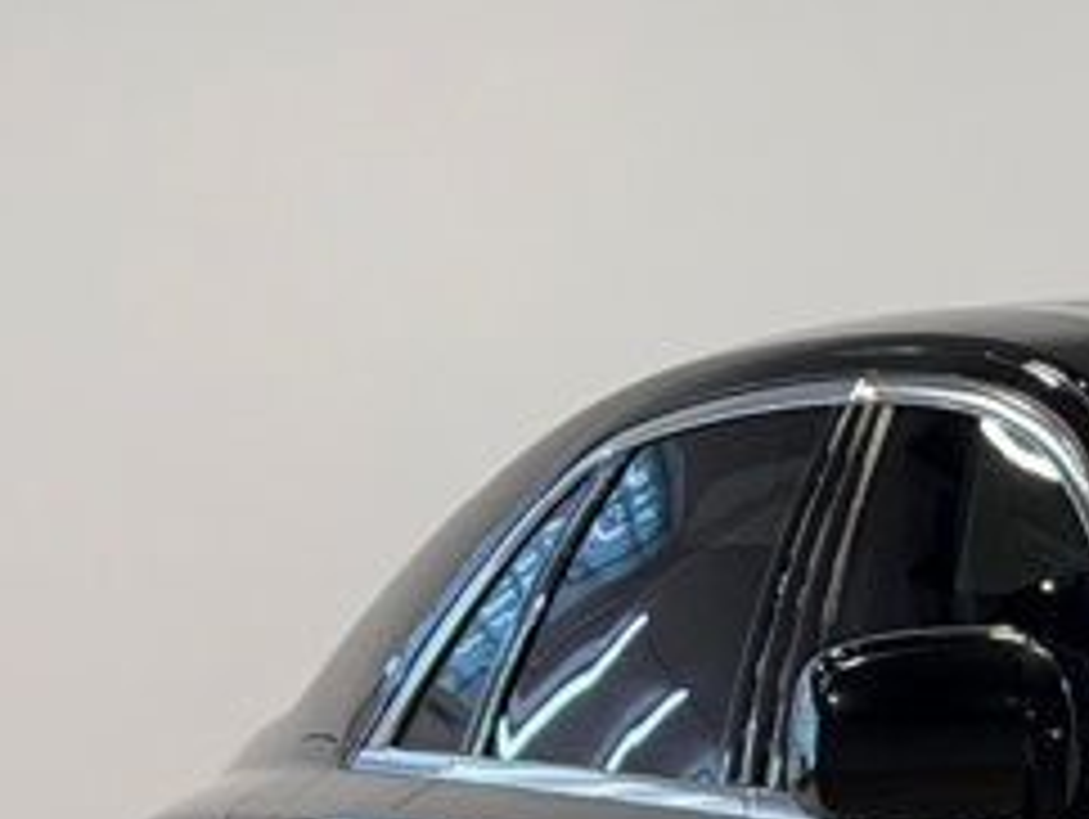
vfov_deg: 7.3
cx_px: 2138
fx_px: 6393
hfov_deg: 9.2
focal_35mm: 203
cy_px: 1058
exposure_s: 1/206
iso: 50
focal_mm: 6.76
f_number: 1.78
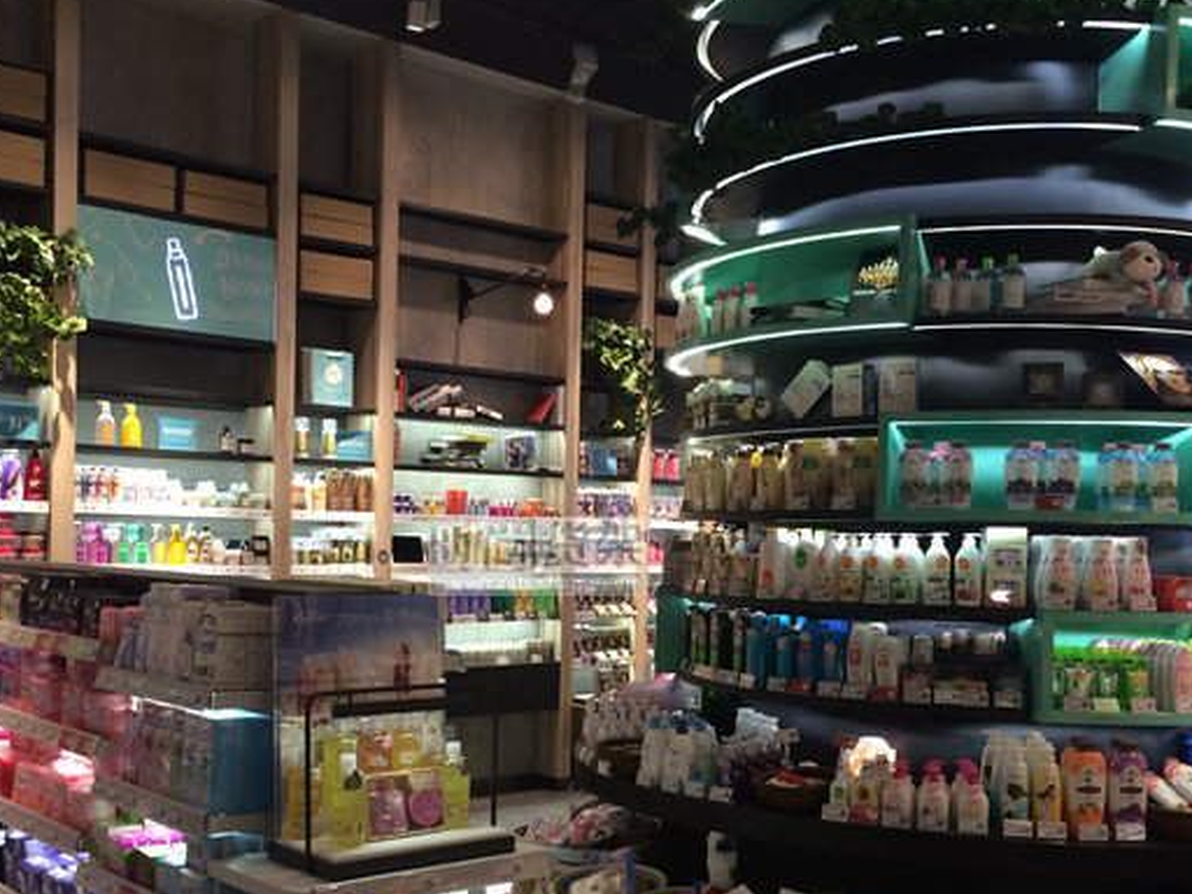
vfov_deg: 35.0
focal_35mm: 41
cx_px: 538
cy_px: 558
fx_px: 1412
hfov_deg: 45.7
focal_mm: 4.12
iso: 50
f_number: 2.2
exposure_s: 1/30
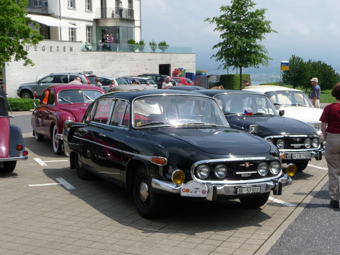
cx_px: 170
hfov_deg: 34.9
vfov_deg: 26.6
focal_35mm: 55
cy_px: 128
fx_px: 540
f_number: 4.3
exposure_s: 1/800
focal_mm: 9.3
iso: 100
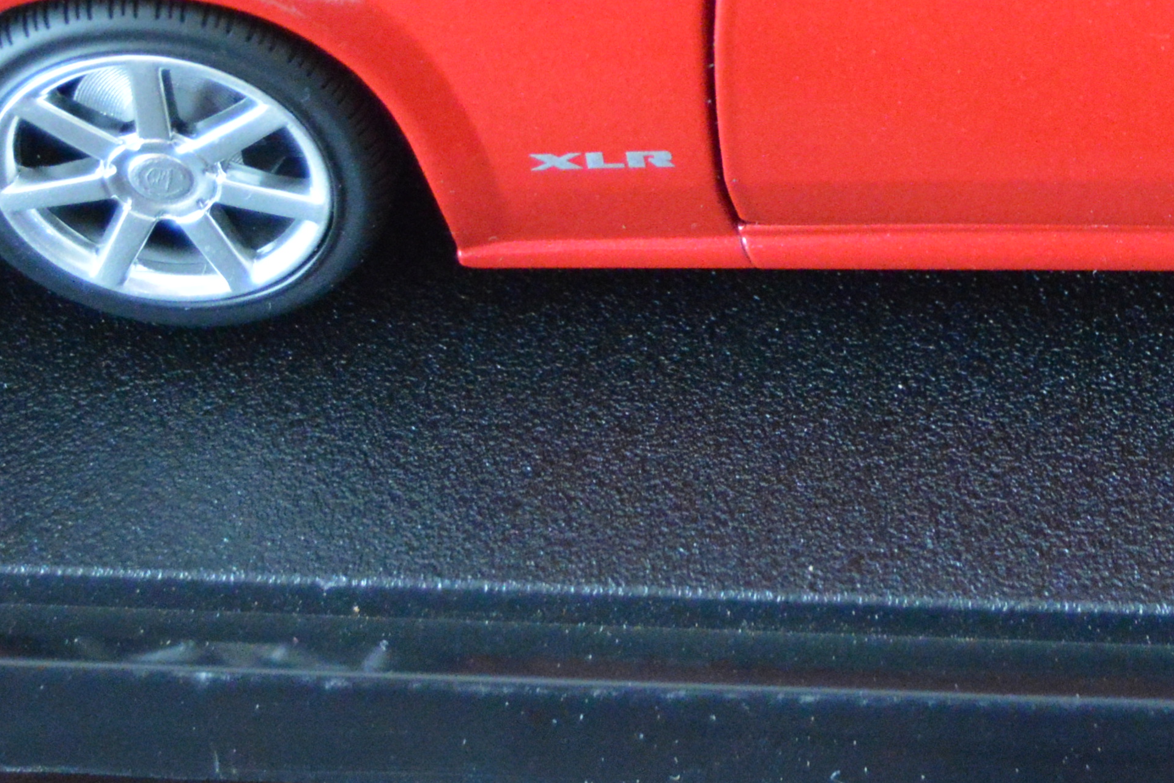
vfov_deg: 9.2
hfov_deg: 13.9
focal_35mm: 146
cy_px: -349
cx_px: 1120
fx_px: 4747
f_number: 4.2
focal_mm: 31
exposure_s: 1/125
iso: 3200
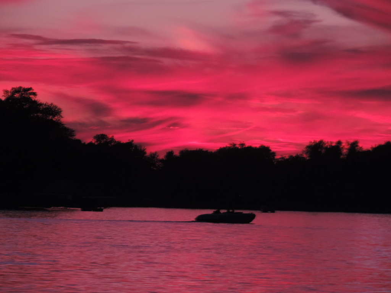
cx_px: 196
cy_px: 146
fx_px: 3671
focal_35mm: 325
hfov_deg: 6.1
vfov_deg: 4.6
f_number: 4.8
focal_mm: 57.9
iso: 400
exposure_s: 1/125
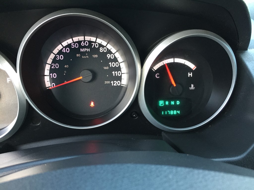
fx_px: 213
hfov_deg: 61.7
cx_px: 127
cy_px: 95
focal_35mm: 29
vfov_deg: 48.2
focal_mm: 4.15
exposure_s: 1/30
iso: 160
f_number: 2.2
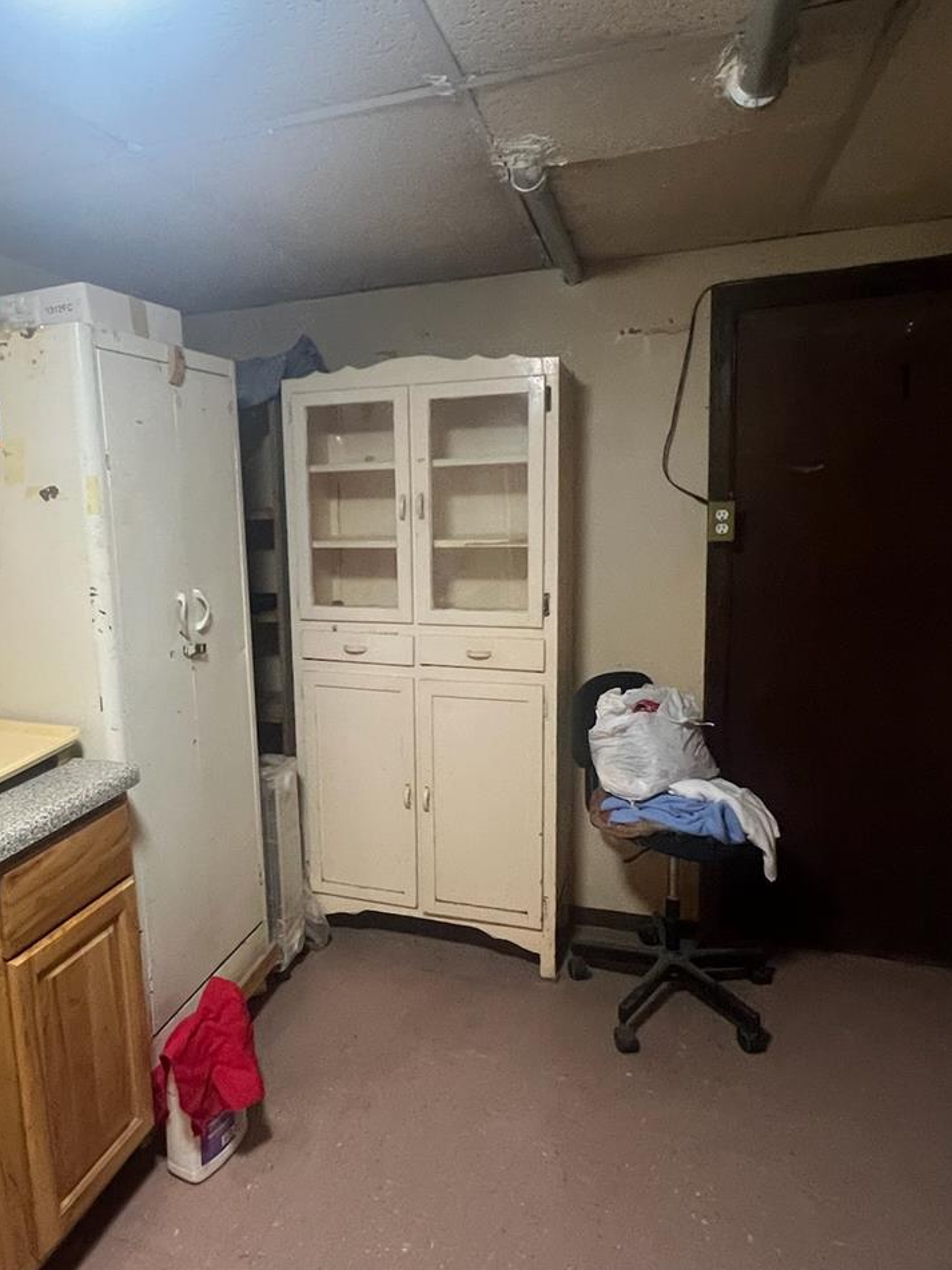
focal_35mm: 21
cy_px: 618
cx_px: 359
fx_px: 770
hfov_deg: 62.6
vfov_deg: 79.0
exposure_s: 1/60
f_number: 1.8
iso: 400
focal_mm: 1.57
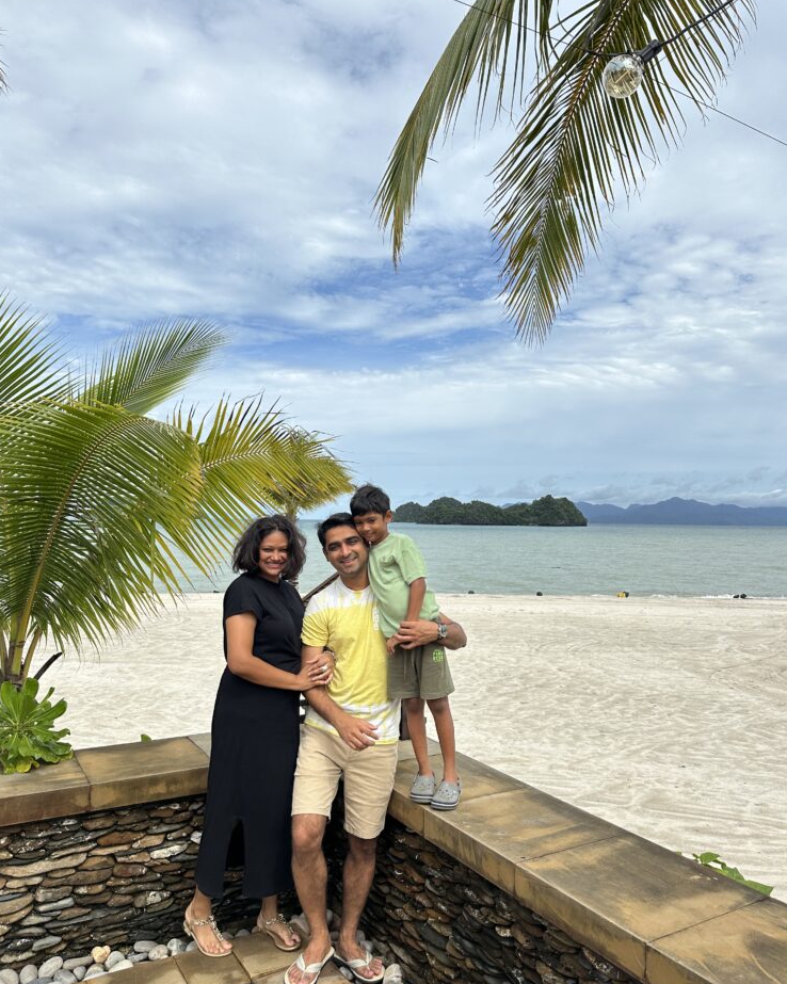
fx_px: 757
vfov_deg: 66.0
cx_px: 386
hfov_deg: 54.9
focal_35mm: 26
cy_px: 480
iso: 80
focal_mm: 6.86
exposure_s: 1/7042
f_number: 1.78
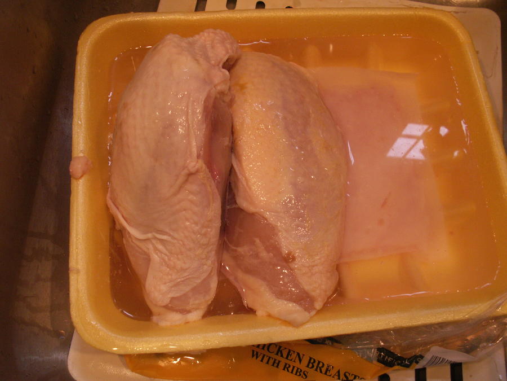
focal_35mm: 35
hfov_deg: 52.6
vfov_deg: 40.7
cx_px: 254
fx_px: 513
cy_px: 190
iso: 125
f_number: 2.8
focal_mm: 5.86
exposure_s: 1/40
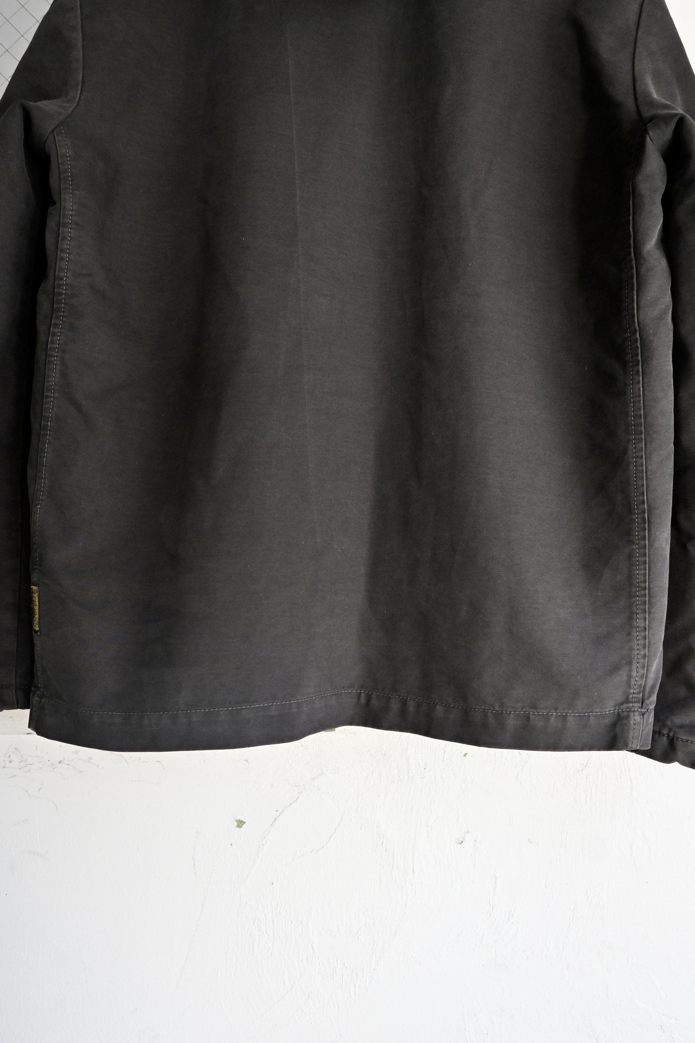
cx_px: 348
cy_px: 522
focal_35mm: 24
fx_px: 695
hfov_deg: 53.1
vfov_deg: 73.7
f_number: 5
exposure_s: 1/60
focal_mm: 16
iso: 1250
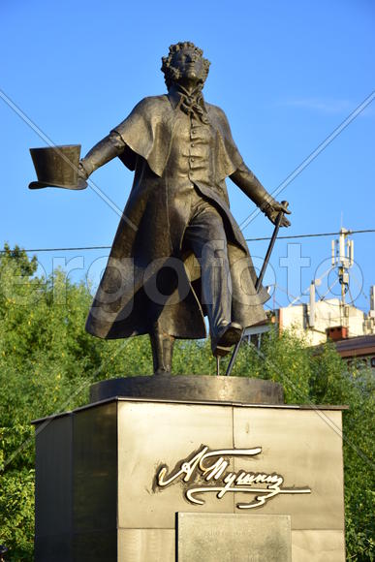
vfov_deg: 20.6
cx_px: 188
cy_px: 281
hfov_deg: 13.8
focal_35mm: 99
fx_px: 1546
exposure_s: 1/200
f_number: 5.3
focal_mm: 66
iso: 100
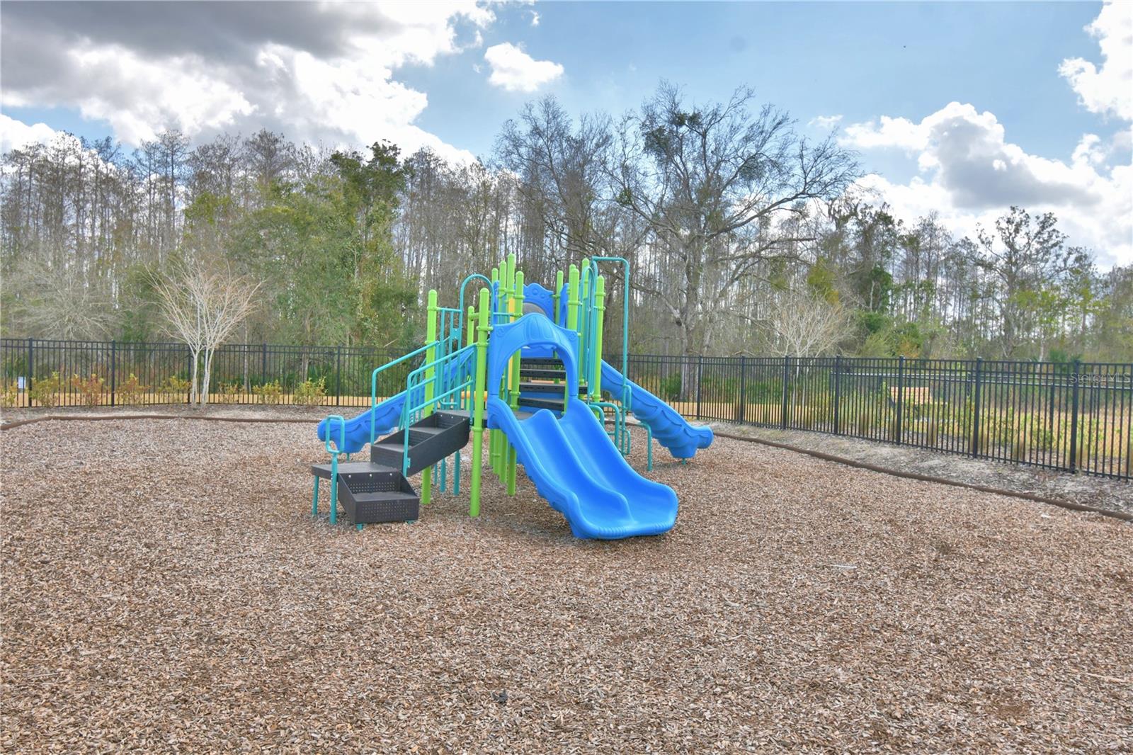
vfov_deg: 43.6
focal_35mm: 30
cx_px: 566
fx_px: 944
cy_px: 378
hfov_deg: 61.9
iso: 100
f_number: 9
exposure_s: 1/250
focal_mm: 20
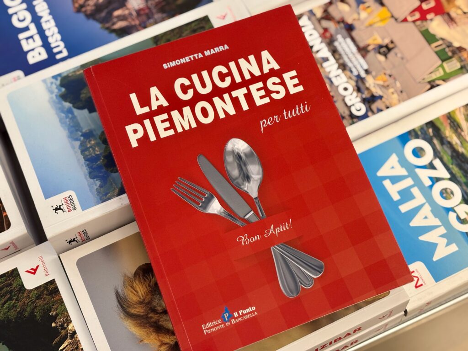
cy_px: 176
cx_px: 234
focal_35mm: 52
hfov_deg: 36.8
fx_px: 703
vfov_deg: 28.0
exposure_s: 1/50
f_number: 1.6
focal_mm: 5.96
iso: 64
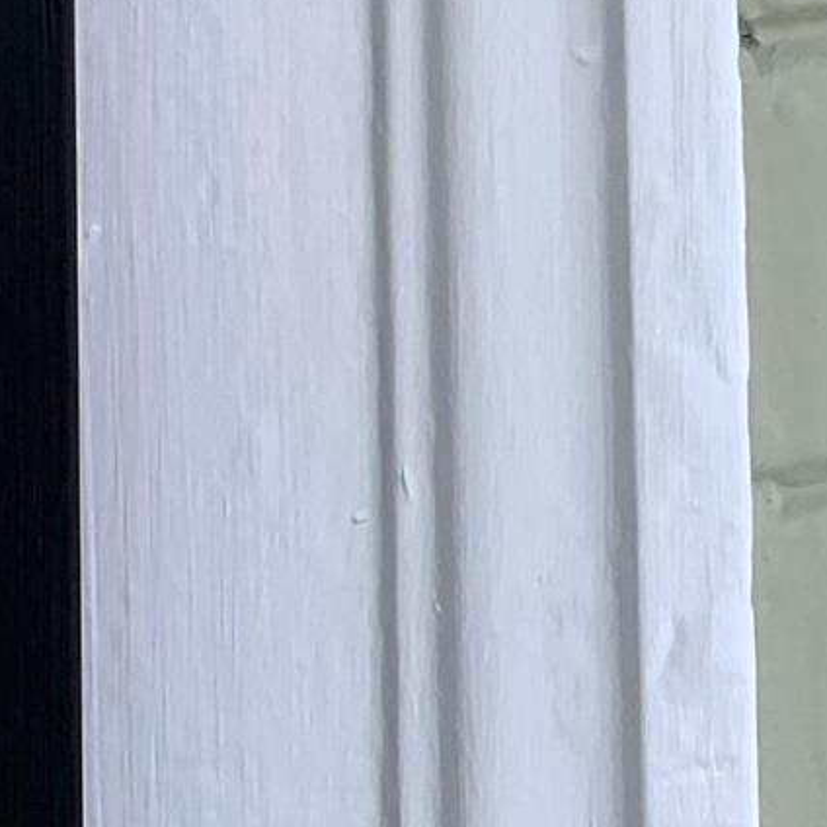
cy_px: -919
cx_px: 1574
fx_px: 3379
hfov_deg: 12.5
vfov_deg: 12.1
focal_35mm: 125
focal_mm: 4.25
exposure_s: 1/382
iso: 25
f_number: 1.8
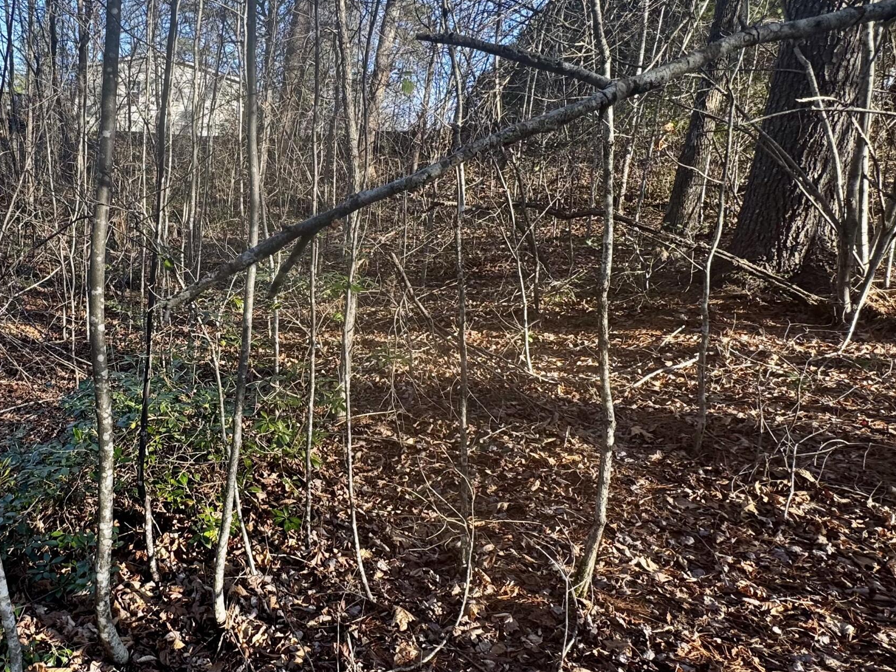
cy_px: 316
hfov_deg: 65.1
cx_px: 223
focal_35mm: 25
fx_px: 647
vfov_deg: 54.8
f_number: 2.2
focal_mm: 2.22
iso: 40
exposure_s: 1/192
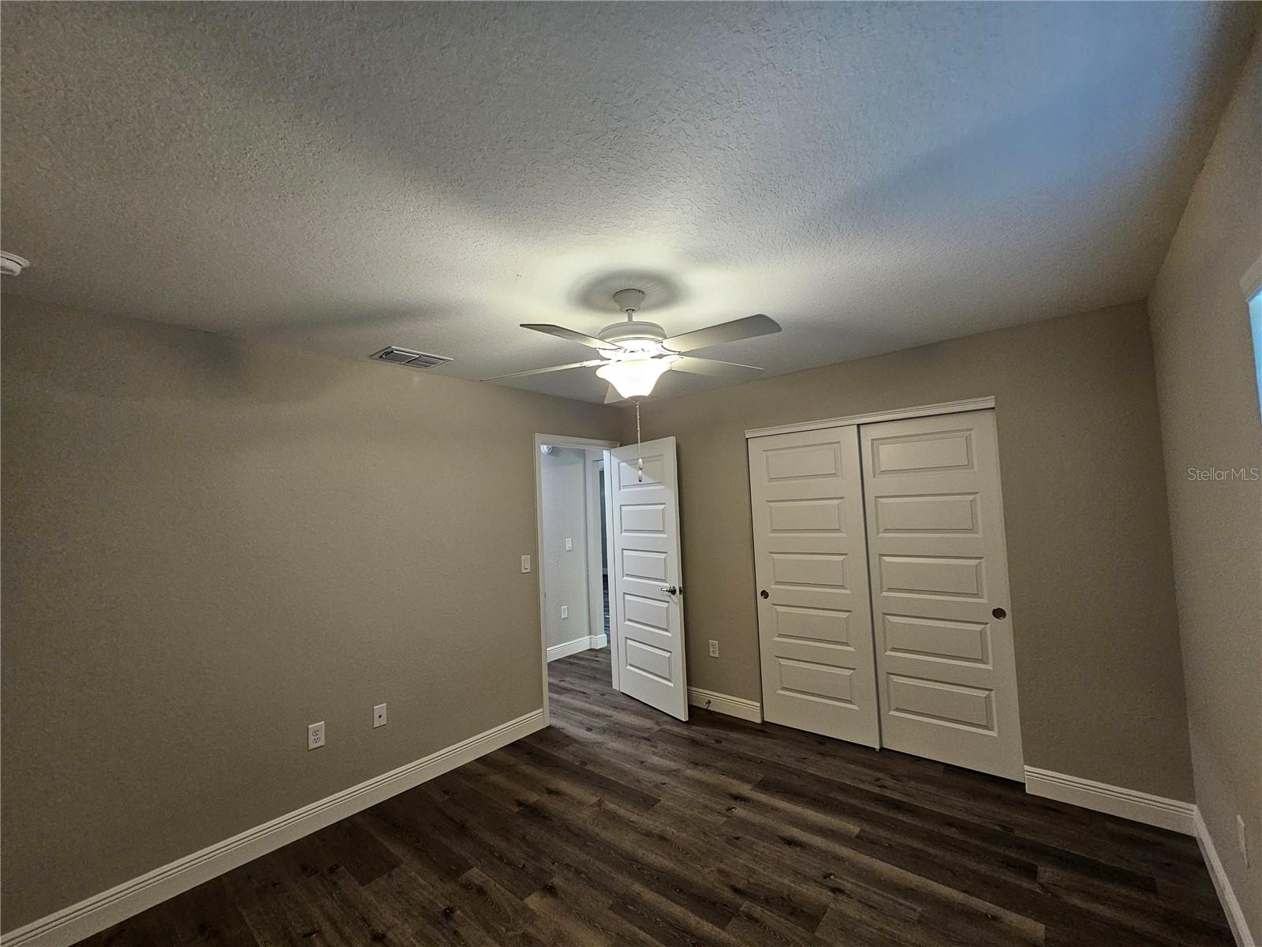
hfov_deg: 106.2
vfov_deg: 89.9
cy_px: 474
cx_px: 631
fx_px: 474
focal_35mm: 13
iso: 320
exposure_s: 1/60
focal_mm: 2.2
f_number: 2.2
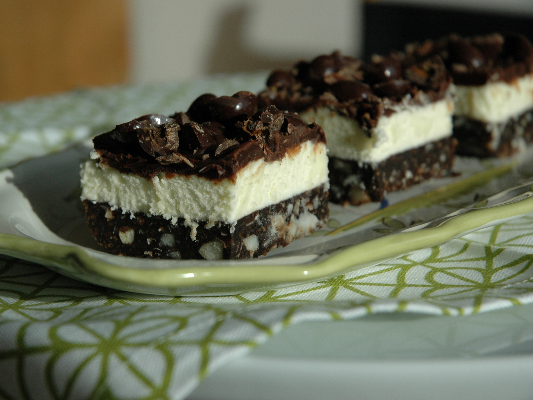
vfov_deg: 12.9
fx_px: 1771
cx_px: 230
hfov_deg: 17.1
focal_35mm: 115
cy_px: 200
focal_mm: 70
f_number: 6.3
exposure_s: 1/2000
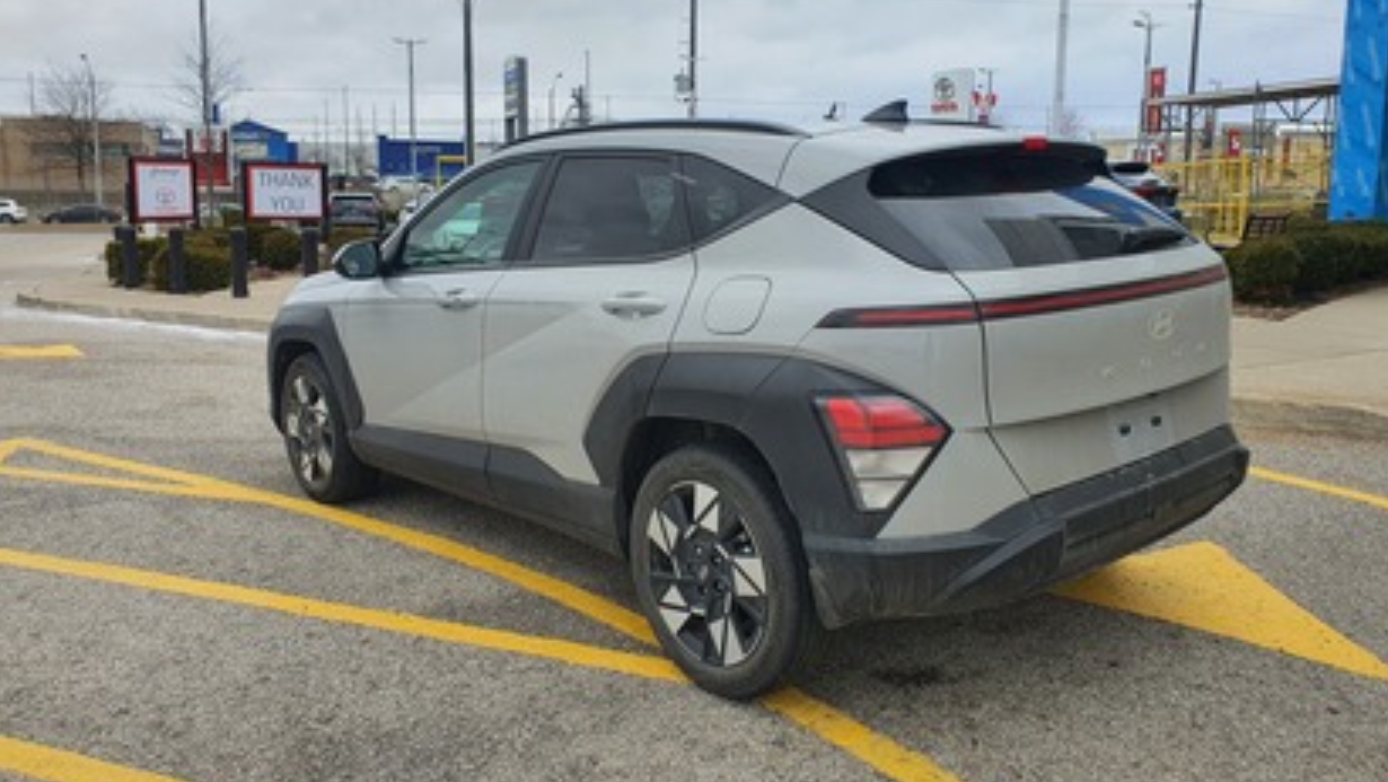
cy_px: 323
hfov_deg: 66.0
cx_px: 708
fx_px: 1068
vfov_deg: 40.1
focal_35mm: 29
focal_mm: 4.3
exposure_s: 1/224
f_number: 2.4
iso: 50
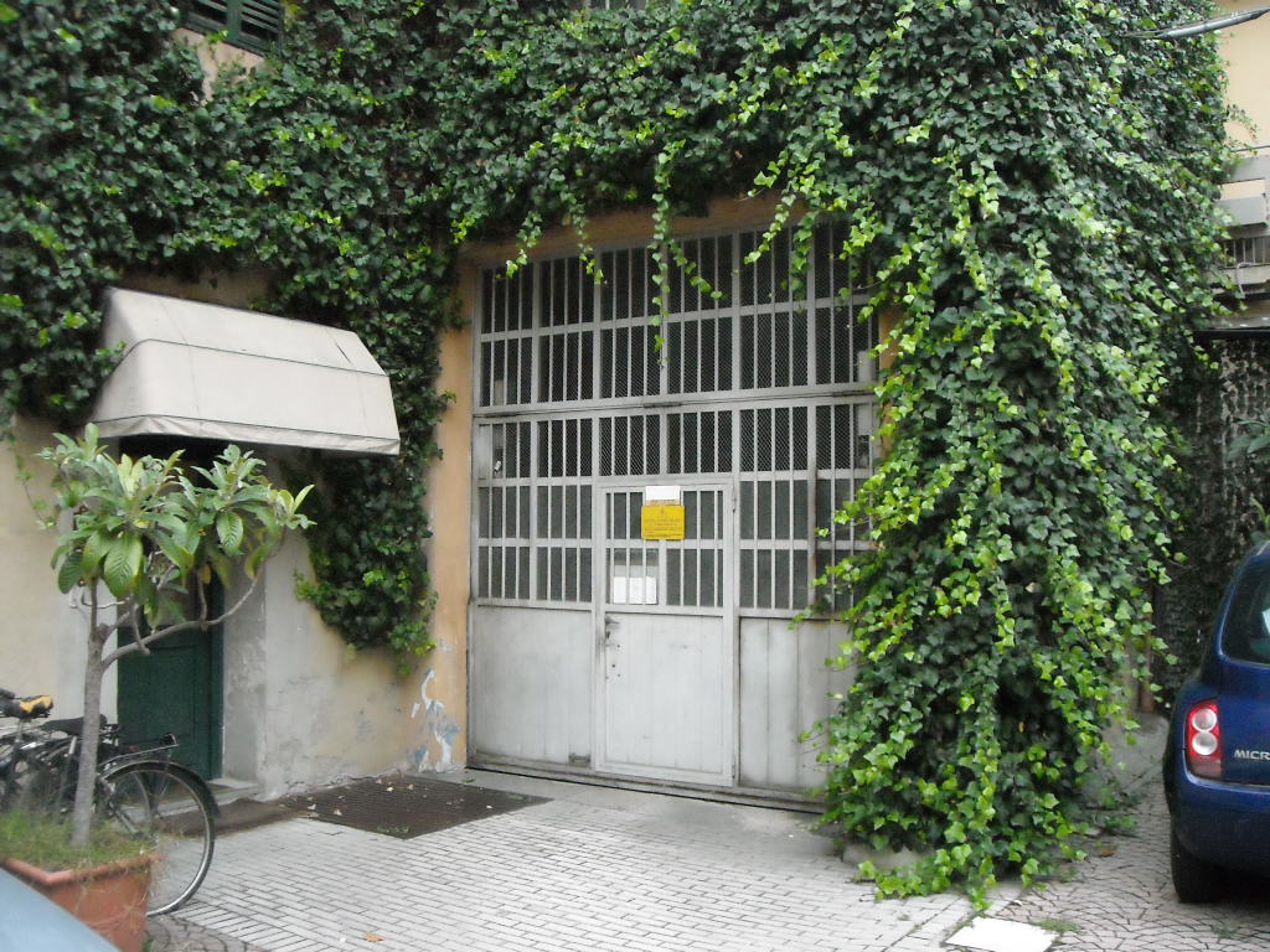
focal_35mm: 35
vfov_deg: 40.7
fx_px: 1284
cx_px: 635
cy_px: 476
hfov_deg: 52.6
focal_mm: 5.7
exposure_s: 1/154
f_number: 2.8
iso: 800
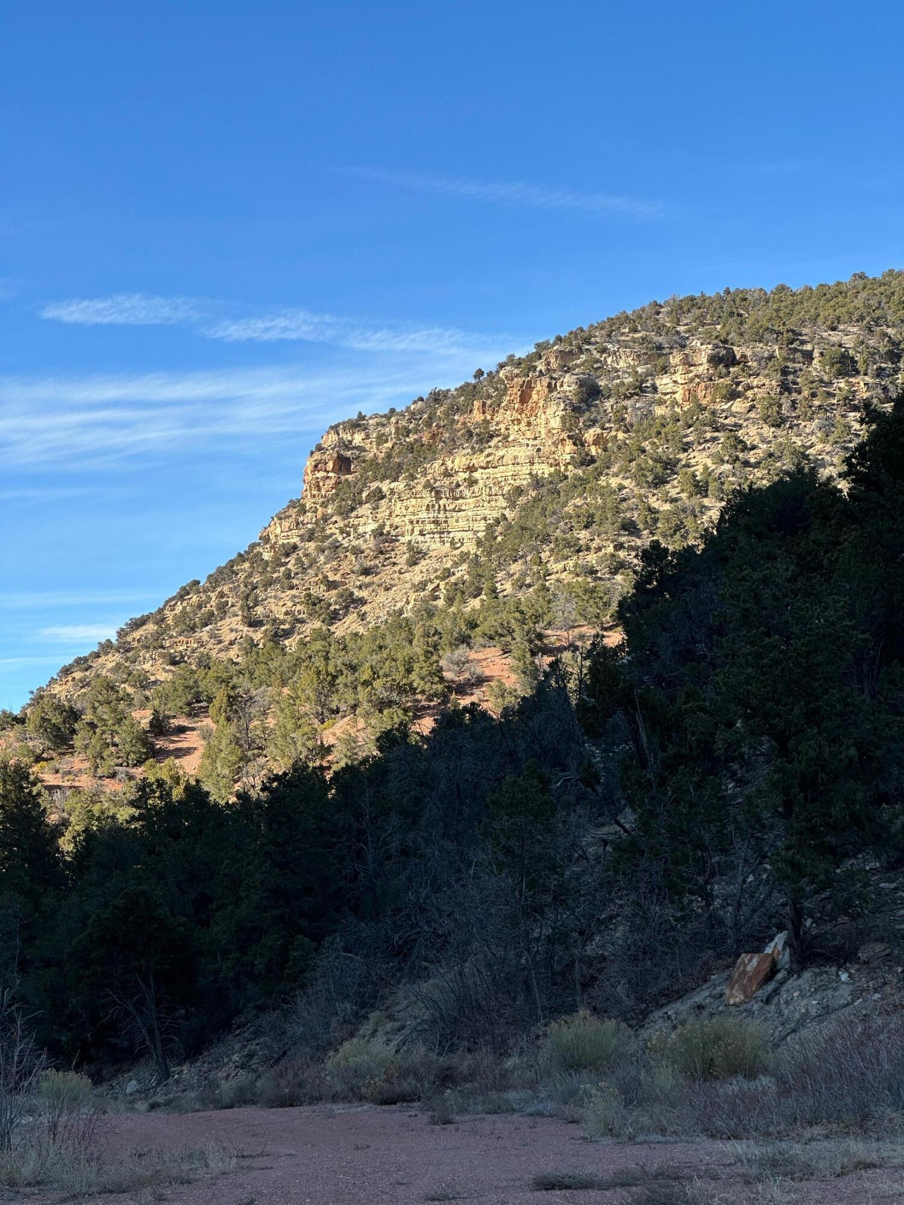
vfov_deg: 25.3
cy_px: 602
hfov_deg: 19.1
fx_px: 2681
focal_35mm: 77
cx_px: 452
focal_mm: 9
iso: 32
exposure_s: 1/433
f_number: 2.8
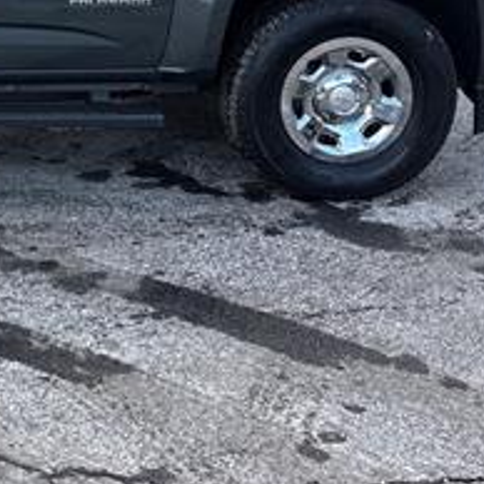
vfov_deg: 21.9
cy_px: -5
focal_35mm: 76
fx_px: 1202
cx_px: -195
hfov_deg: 20.2
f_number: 1.6
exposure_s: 1/502
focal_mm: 5.96
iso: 50
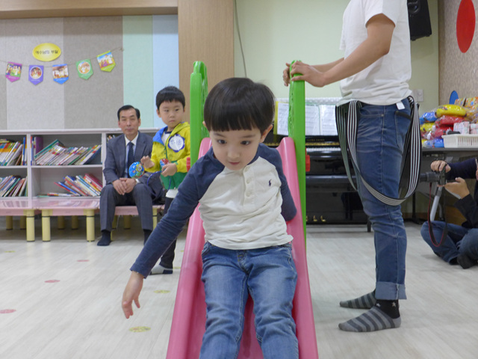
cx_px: 239
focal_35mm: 47
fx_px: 649
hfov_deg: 40.4
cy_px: 180
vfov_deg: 30.9
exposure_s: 1/160
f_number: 1.8
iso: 320
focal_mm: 9.2
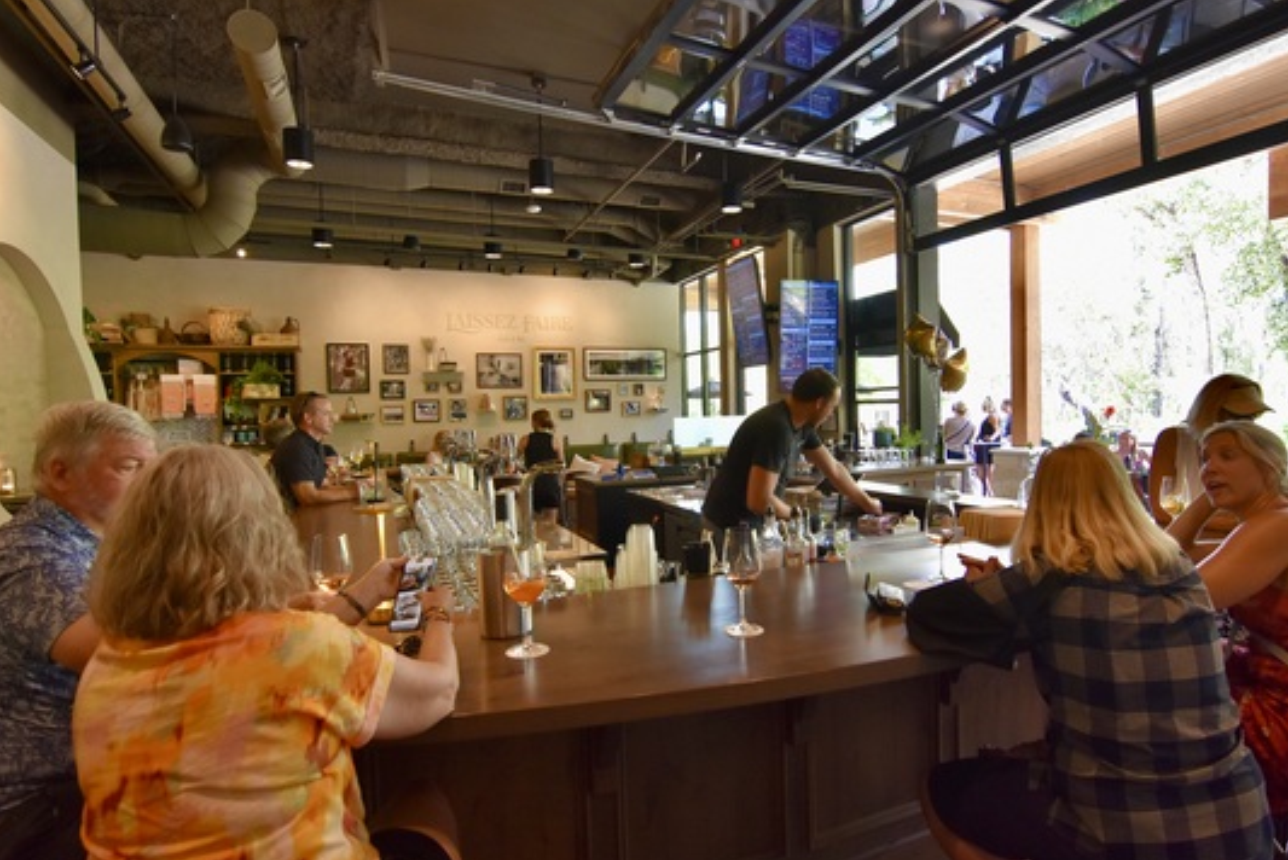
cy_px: 432
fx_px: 664
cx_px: 698
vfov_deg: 65.8
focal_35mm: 19
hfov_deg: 88.0
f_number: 5
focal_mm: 11
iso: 800
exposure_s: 1/100
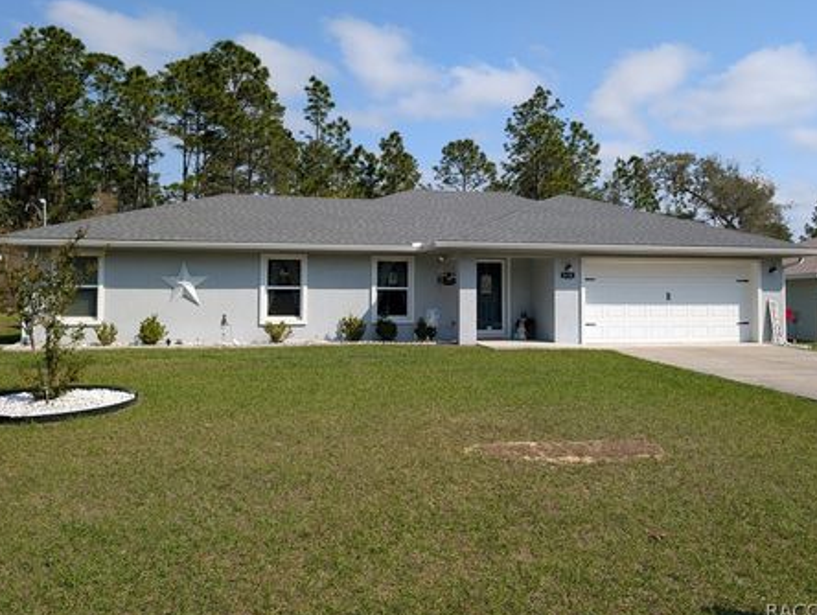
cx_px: 431
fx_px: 638
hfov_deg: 65.2
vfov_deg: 51.4
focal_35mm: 27
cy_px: 280
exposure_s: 1/1513
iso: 22
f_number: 1.68
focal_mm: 6.9
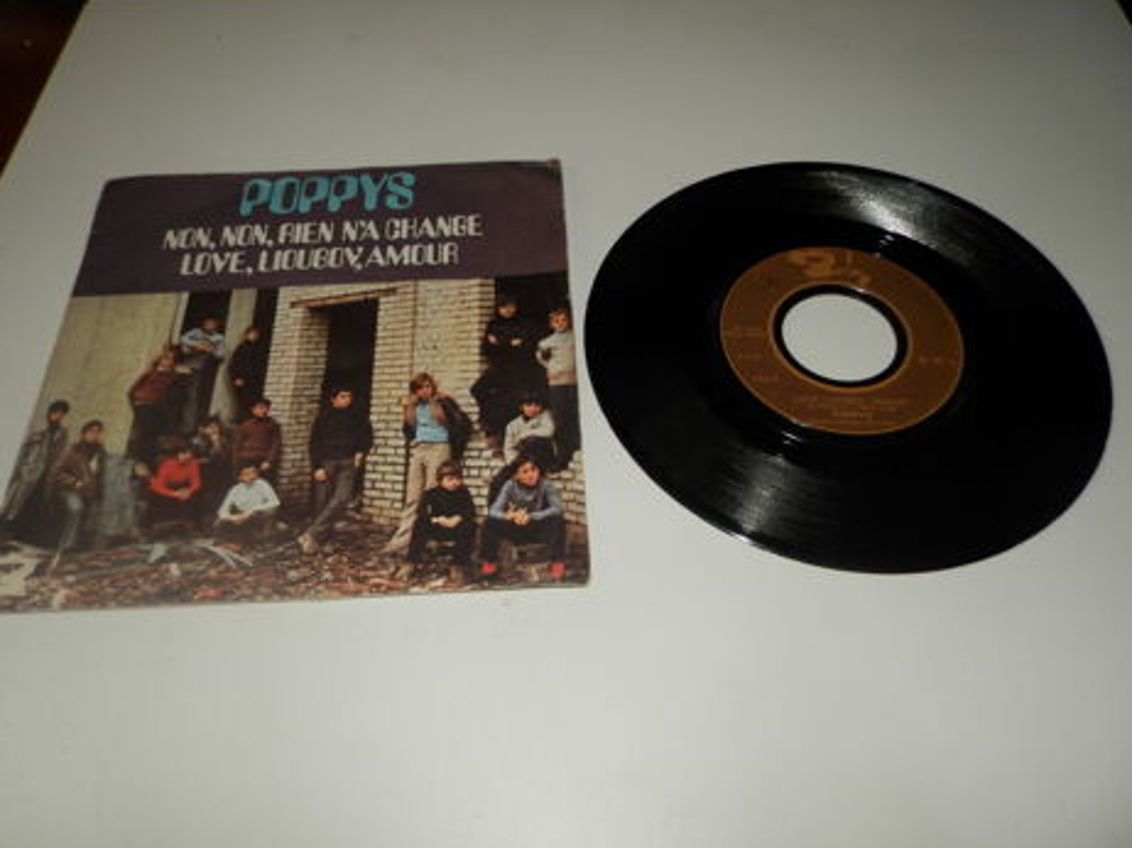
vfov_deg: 53.0
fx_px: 850
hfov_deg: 67.3
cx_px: 546
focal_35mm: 26
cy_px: 436
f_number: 8.7
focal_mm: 4.5
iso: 100
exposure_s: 1/30
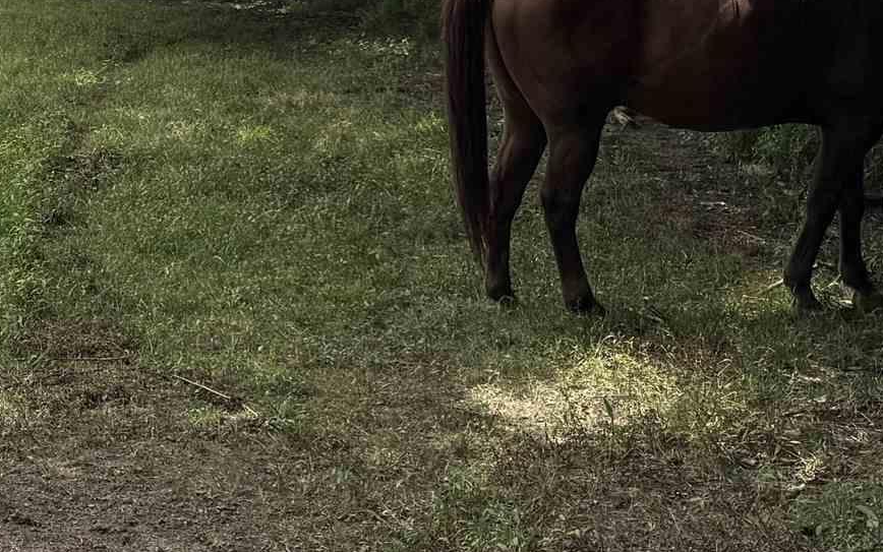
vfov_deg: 14.1
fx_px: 2166
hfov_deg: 21.1
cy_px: -120
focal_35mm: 90
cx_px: -235
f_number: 1.78
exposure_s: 1/8130
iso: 80
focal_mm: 6.76
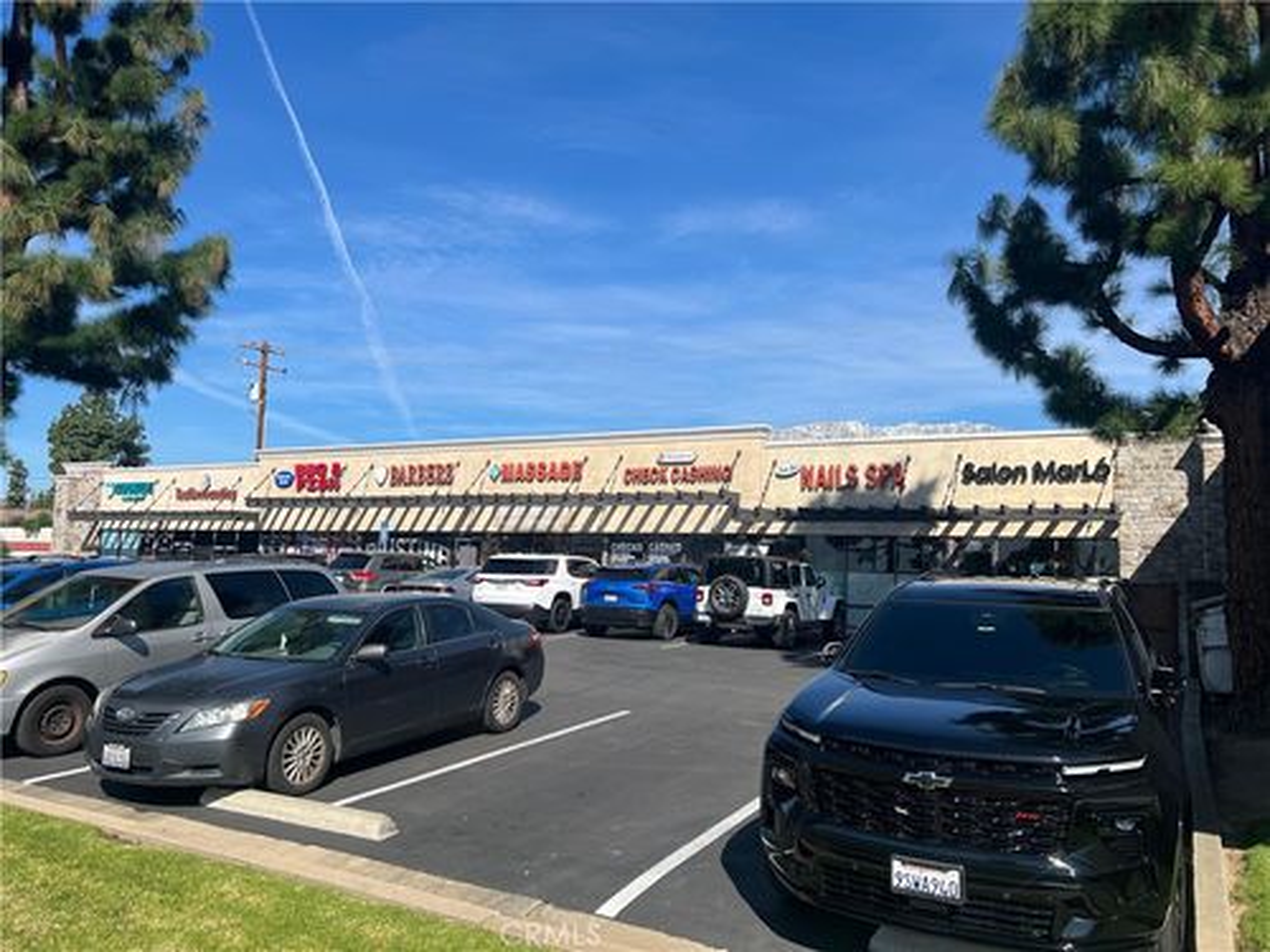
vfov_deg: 53.1
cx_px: 635
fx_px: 954
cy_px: 476
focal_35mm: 26
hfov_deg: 67.3
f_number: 1.5
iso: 50
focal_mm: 5.7
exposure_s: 1/5076
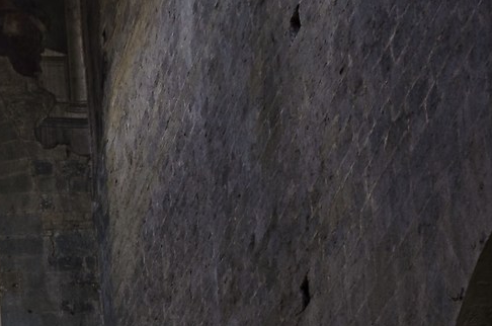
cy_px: 689
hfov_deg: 8.4
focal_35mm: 237
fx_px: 3233
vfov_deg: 5.6
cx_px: -398
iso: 100
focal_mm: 32
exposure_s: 4
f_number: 10
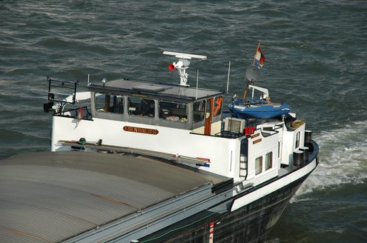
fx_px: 2060
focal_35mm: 202
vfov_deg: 6.8
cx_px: 184
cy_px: 122
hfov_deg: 10.2
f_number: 10
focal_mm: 135
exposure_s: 1/500
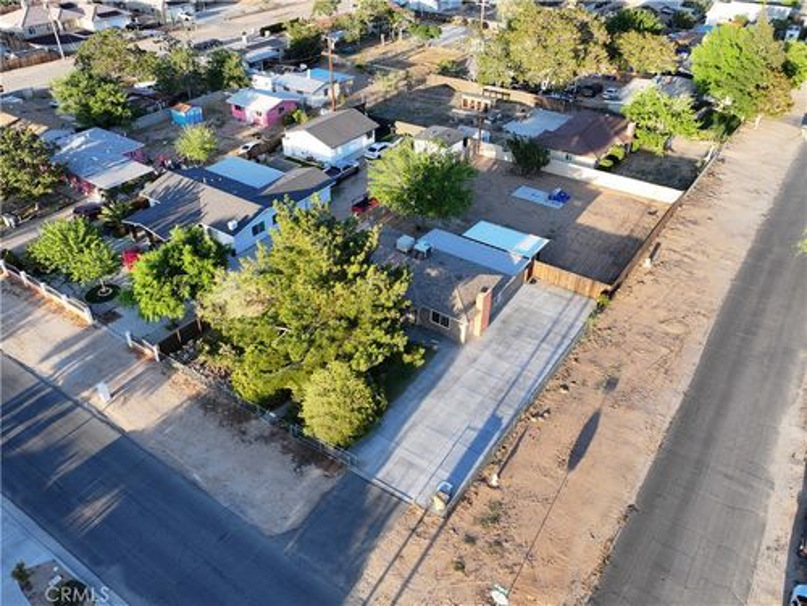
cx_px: 404
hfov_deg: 71.6
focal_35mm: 24
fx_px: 560
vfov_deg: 56.8
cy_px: 303
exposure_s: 1/400
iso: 140
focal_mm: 12.29
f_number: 2.8
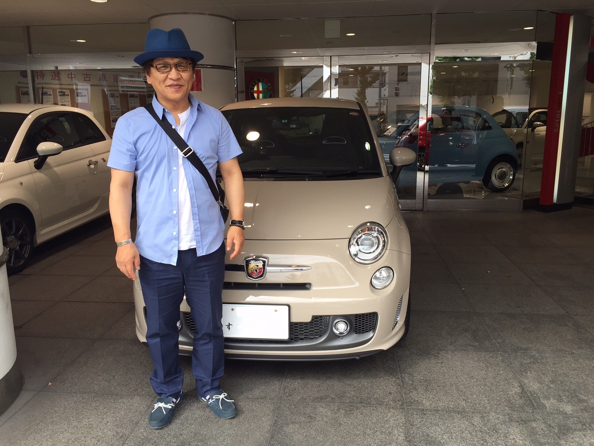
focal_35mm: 29
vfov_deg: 48.2
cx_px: 297
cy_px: 223
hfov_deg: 61.7
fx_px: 498
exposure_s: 1/201
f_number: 2.2
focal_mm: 4.15
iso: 32
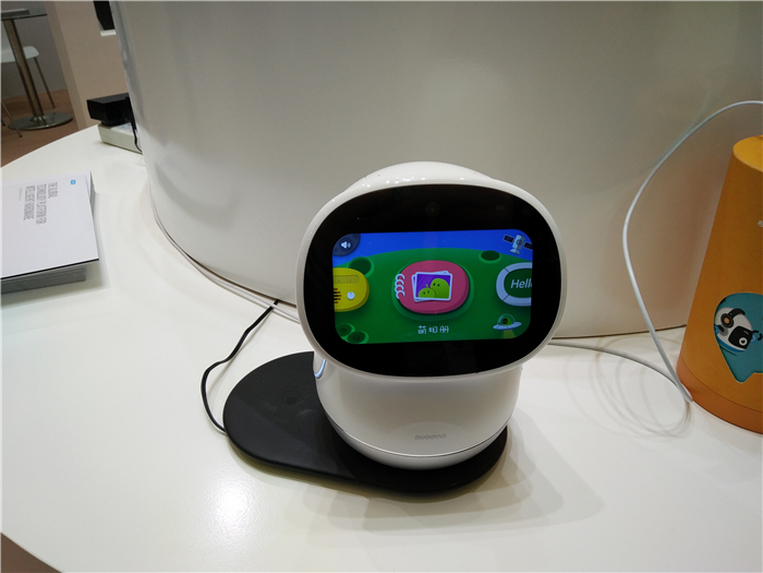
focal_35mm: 21
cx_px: 382
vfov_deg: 63.4
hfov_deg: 79.0
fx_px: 463
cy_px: 286
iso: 55
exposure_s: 1/100
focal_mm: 3.66
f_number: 2.2
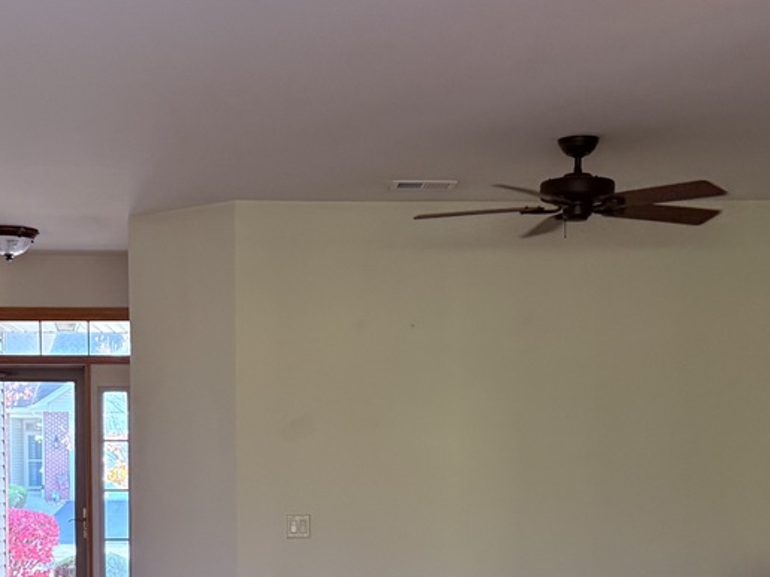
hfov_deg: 28.9
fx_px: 1490
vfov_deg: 21.4
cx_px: 316
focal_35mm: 67
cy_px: 535
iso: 400
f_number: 1.78
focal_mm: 6.76
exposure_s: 1/120
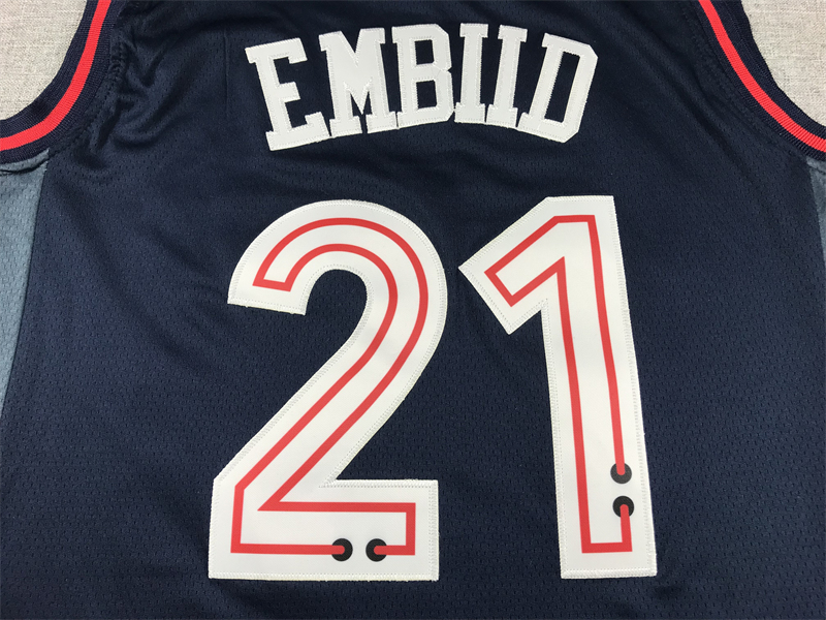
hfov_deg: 63.4
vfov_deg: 49.7
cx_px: 413
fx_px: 668
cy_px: 310
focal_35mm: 28
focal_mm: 3.99
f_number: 1.8
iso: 32
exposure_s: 1/100
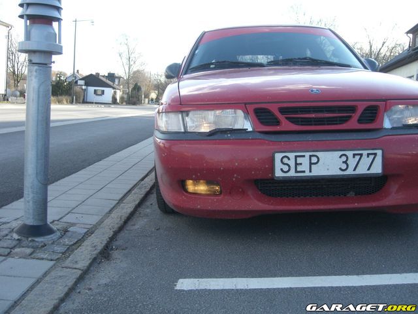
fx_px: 459
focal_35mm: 38
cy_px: 157
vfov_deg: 37.7
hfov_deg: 49.0
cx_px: 209
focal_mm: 7.9
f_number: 2.8
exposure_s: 1/640
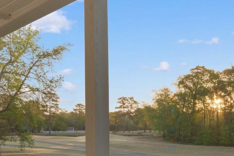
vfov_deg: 32.8
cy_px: 117
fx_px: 260
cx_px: 153
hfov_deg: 47.8
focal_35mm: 40
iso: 100
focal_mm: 10
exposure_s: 1/80
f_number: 4.5
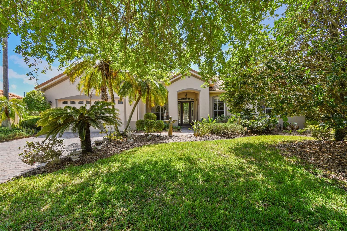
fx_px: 145
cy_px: 116
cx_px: 174
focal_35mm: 15
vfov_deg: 77.3
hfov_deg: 100.4
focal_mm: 10
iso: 100
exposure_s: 1/160
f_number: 7.1
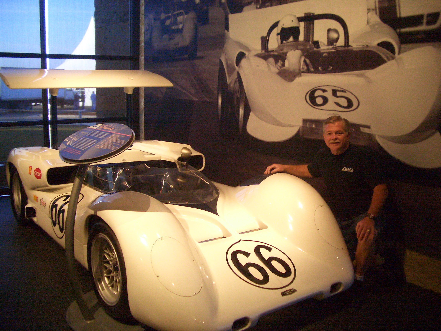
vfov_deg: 40.7
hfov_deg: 52.6
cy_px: 166
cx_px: 220
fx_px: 446
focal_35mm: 35
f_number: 2.6
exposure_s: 1/60
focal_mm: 5.8
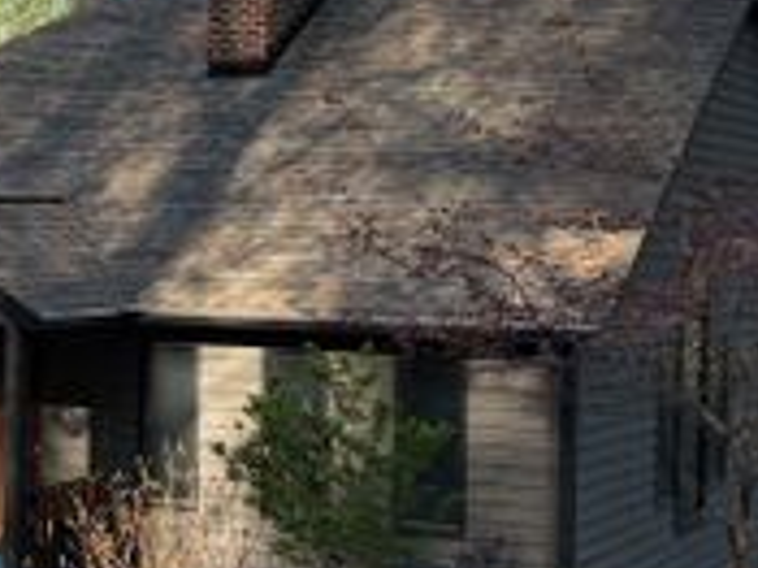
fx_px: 1948
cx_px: 52
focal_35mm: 89
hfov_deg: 21.5
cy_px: 282
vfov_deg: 16.6
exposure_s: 1/708
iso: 50
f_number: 1.6
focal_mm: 5.96
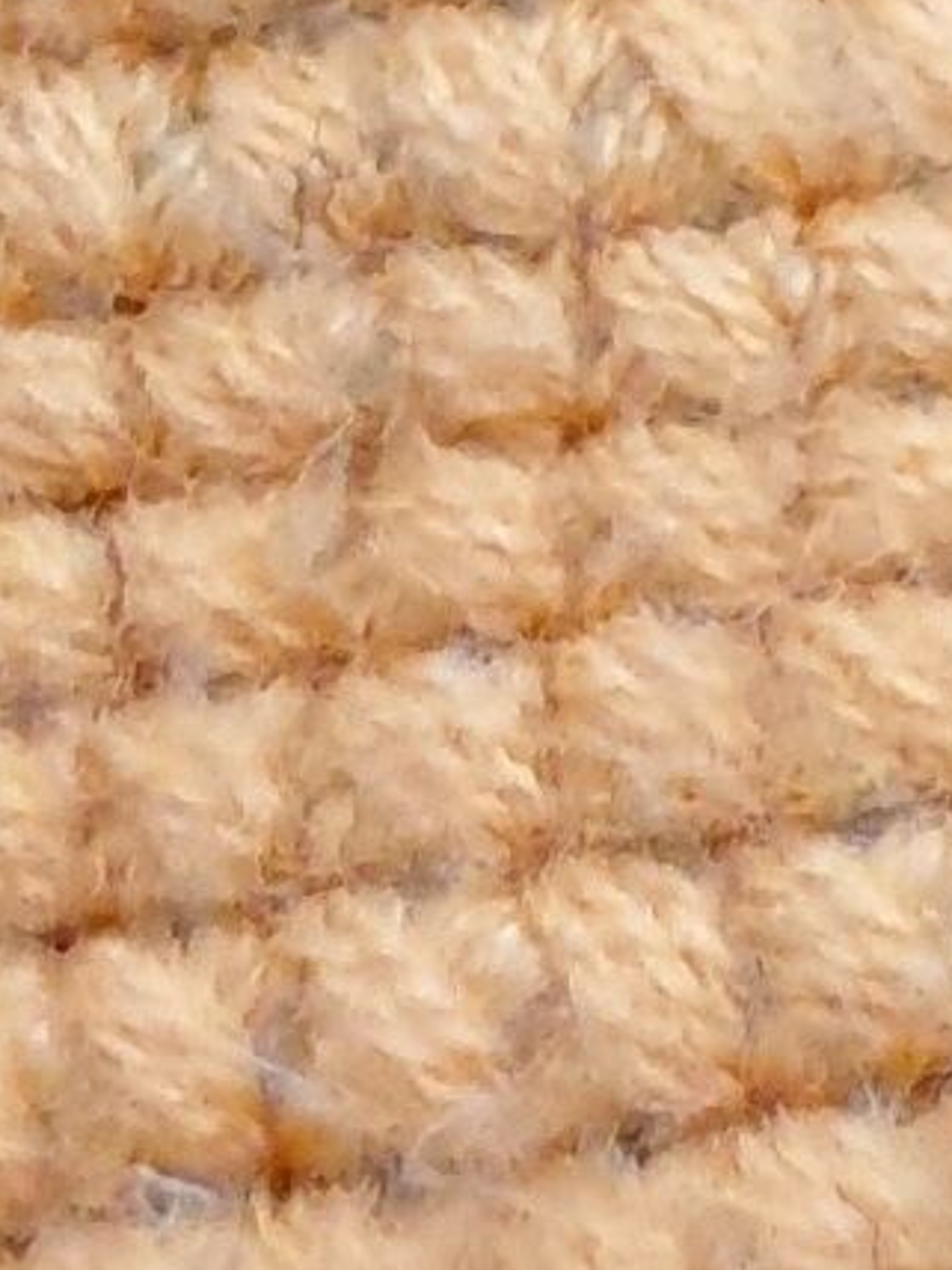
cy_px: -2457
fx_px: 6417
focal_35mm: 175
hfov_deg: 7.4
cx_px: 2912
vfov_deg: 9.2
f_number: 1.5
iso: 250
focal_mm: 4.3
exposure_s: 1/49
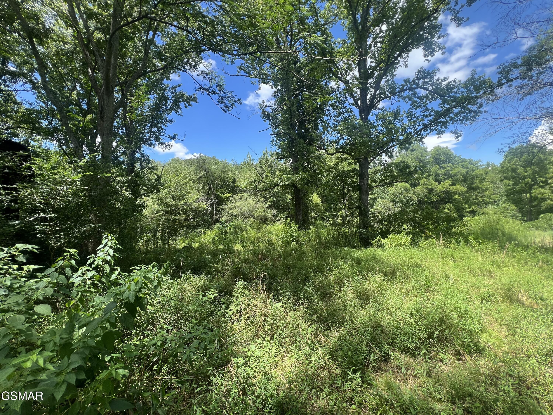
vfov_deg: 89.9
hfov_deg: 106.2
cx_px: 276
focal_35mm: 13
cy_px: 208
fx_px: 208
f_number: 1.8
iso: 32
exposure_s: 1/438
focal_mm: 1.57
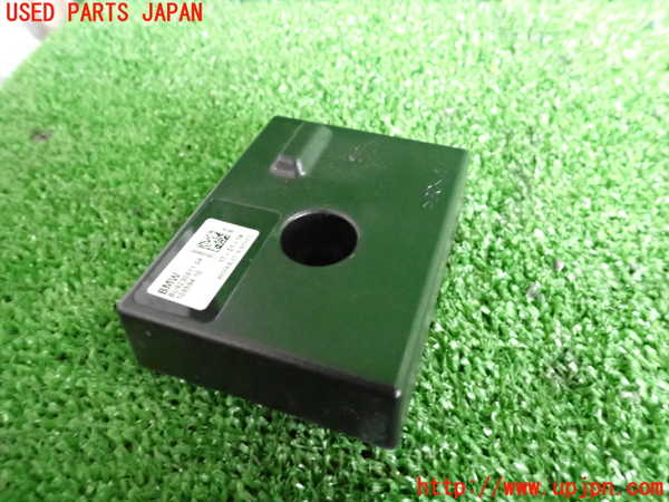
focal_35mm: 25
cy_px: 251
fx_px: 483
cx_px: 334
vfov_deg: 54.9
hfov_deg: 69.4
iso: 3200
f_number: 8
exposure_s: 1/20
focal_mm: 4.5
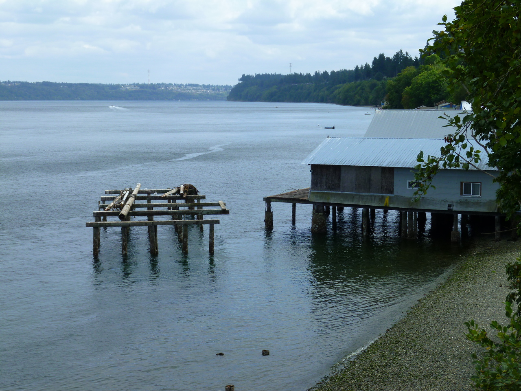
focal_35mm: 54
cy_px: 196
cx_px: 260
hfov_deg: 35.5
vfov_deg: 27.0
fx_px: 813
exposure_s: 1/320
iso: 80
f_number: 4.5
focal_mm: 9.7
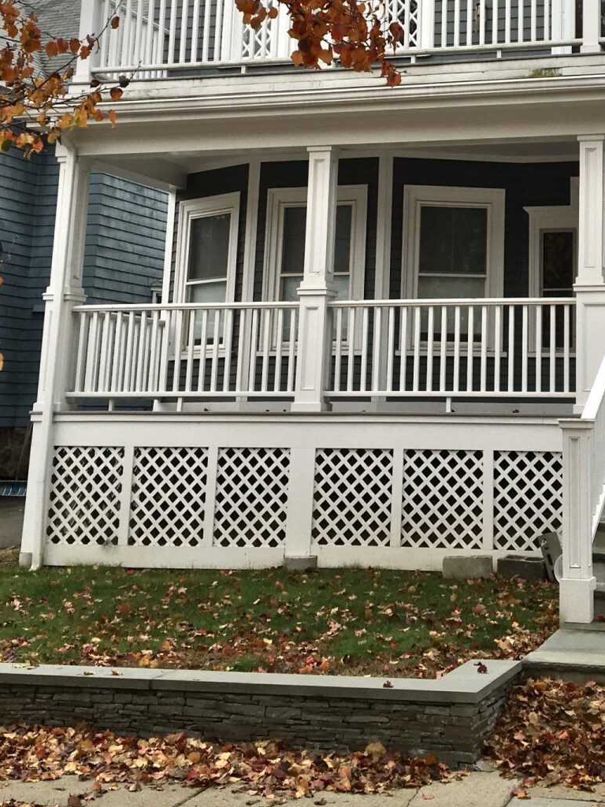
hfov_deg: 24.7
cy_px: 132
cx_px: 515
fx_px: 1352
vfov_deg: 32.1
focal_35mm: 58
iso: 25
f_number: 2.2
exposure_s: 1/327
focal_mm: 4.15
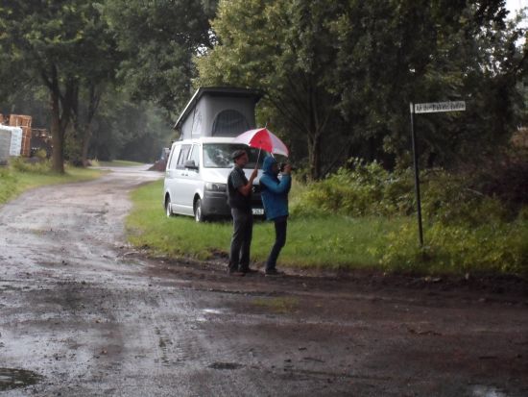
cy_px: 198
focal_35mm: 110
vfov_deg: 13.5
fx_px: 1679
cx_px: 264
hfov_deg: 17.9
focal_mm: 19.8
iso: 640
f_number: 5.7
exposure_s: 1/60
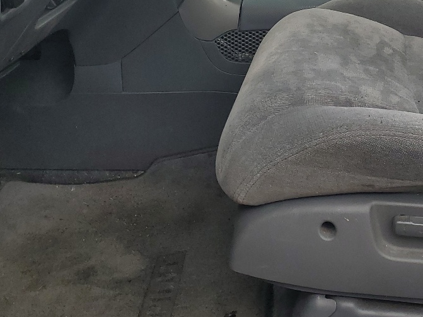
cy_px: -48
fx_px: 757
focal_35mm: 62
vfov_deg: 22.1
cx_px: 389
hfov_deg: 29.8
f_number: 1.5
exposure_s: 1/909
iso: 50
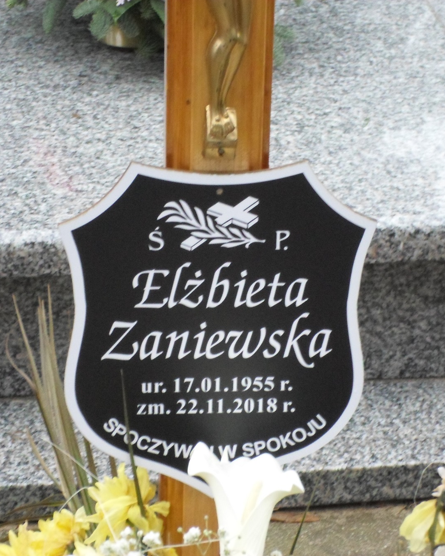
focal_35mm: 144
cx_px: 232
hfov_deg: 10.7
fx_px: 2370
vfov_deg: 13.4
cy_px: 277
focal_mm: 19.8
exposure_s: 1/30
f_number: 5.7
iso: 400
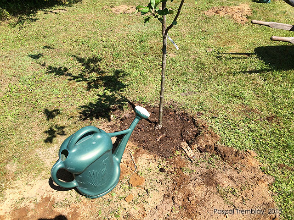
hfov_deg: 60.0
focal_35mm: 30
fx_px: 255
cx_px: 147
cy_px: 110
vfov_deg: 46.8
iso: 40
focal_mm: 4.12
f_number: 2.2
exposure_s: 1/1368
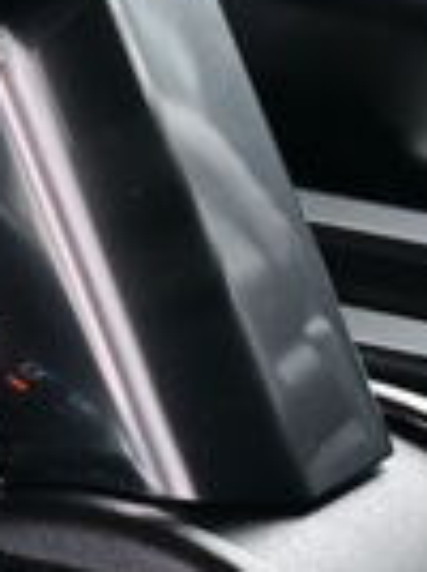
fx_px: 6781
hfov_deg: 3.6
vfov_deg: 4.8
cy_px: 192
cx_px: -132
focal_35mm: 411
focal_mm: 46
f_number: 6
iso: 800
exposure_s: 1/80
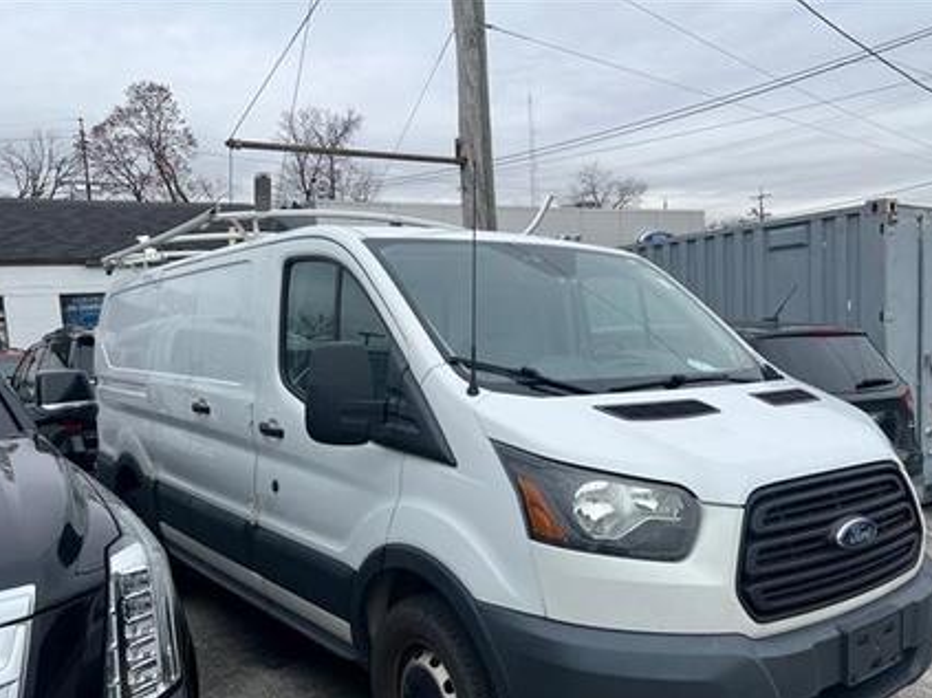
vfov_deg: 45.2
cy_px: 414
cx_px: 500
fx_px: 834
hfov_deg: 58.3
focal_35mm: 31
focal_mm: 5.7
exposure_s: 1/2165
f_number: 1.5
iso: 50
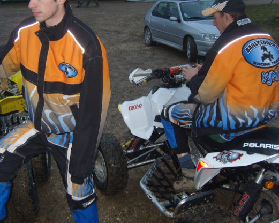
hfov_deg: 43.6
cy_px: 101
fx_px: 347
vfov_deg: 35.6
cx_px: 108
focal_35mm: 42
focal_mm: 7.4
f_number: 2.8
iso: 100
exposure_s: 1/30
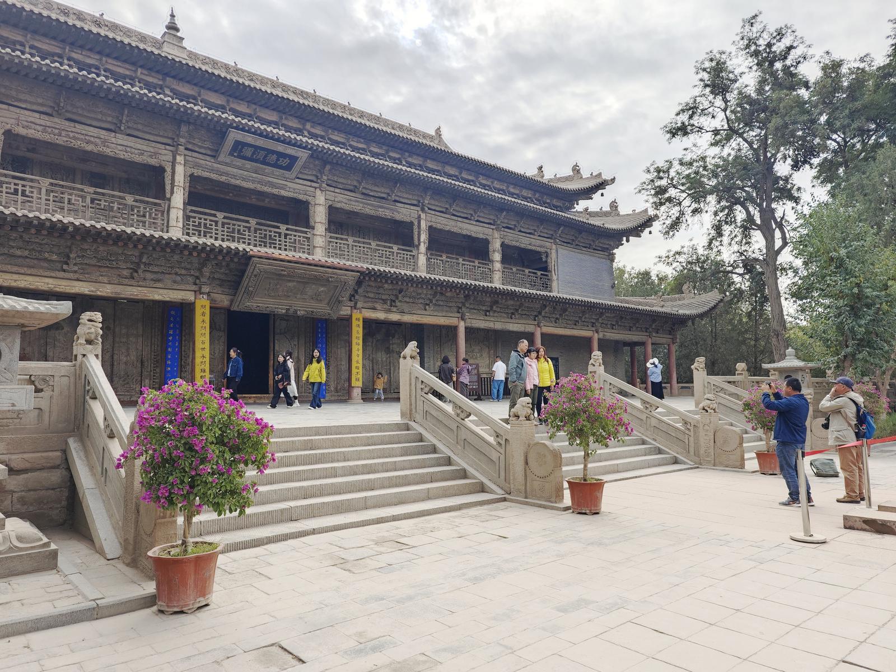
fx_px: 595
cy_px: 336
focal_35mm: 23
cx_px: 448
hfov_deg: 73.9
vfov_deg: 58.9
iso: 50
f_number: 1.6
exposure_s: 1/714
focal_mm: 6.55
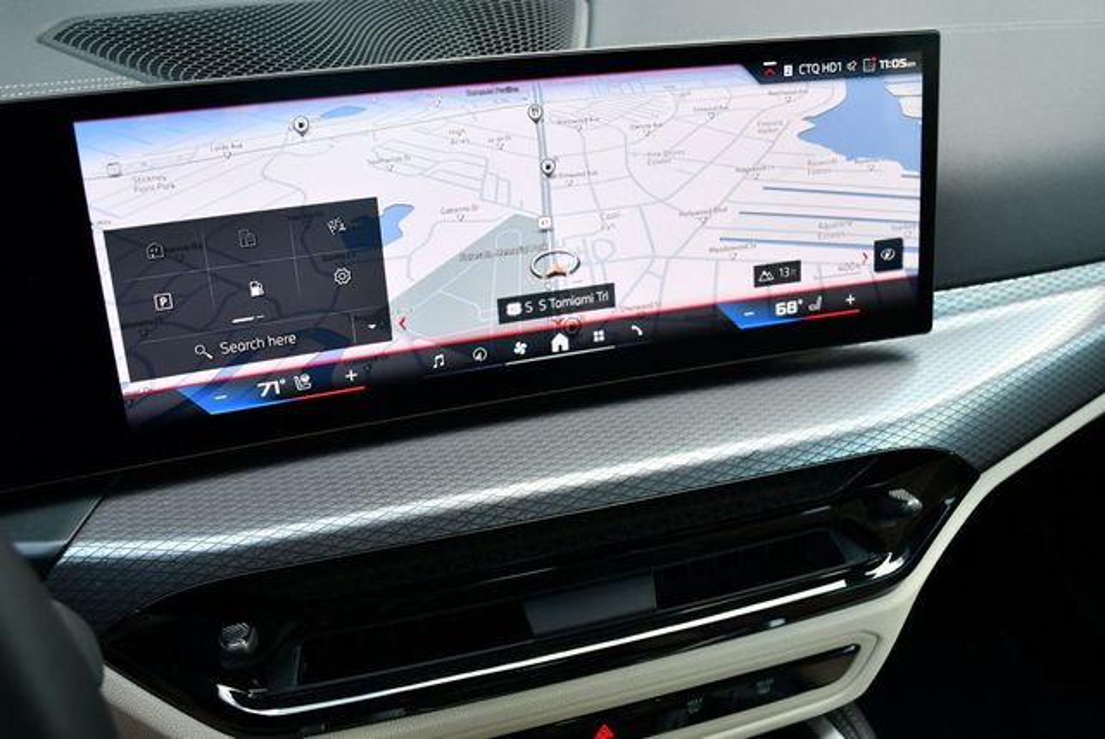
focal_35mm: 36
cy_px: 370
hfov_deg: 53.1
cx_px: 552
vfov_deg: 36.9
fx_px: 1106
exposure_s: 1/250
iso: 450
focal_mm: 18
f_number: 3.5
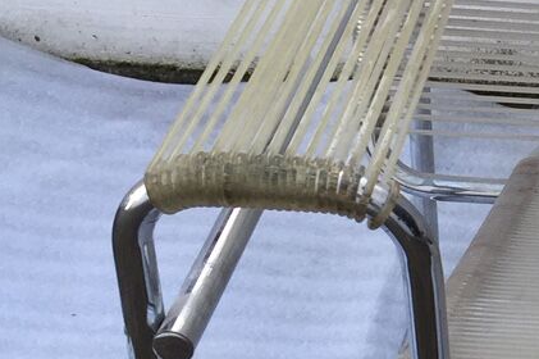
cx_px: 880
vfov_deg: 11.7
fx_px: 1750
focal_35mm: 117
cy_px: 200
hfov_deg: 15.7
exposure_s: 1/100
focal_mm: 4.15
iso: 32
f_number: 2.2
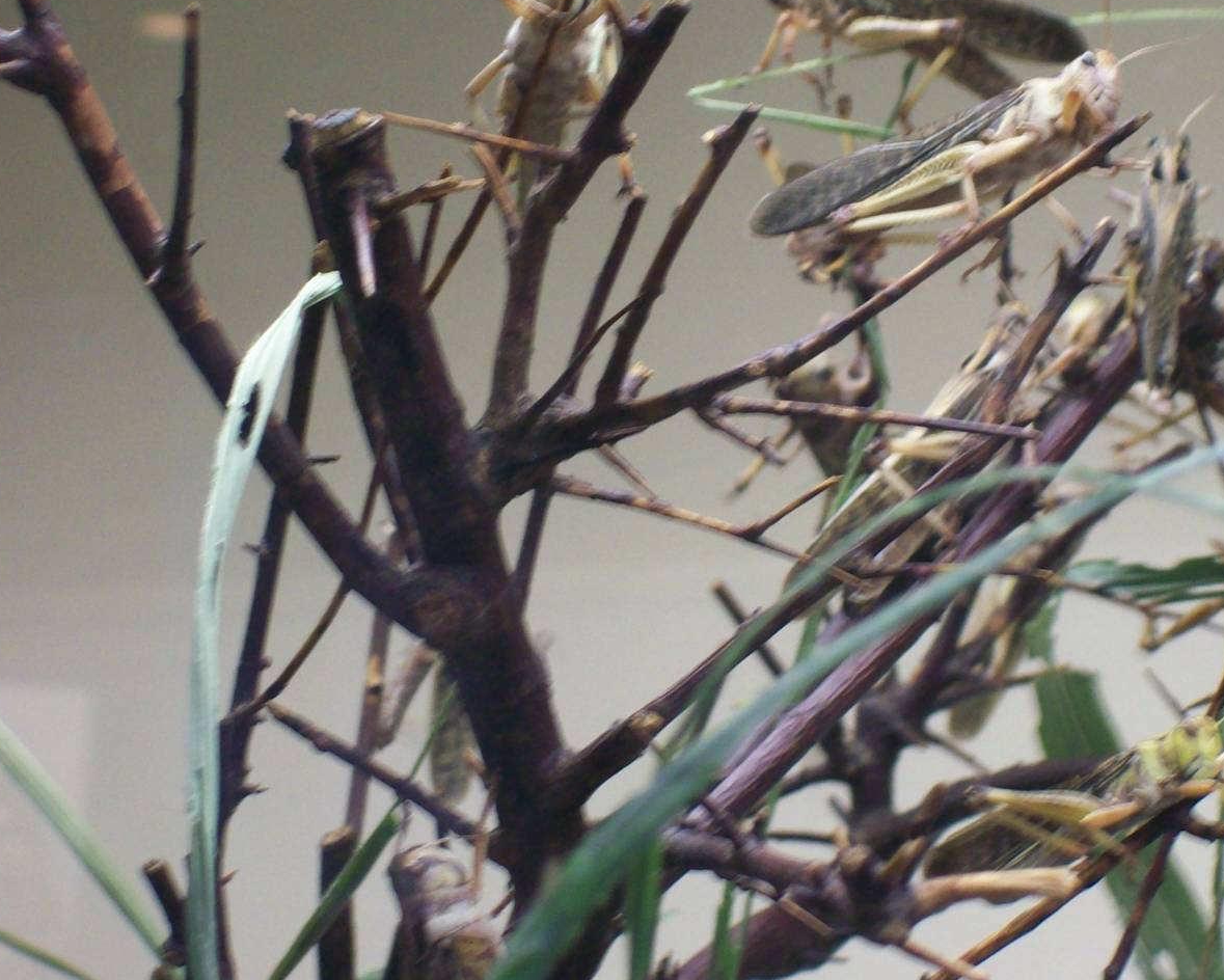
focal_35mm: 143
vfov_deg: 10.8
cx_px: 798
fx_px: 5182
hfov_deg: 13.5
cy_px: 408
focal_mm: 18
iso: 160
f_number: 4.8
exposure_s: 1/22.7
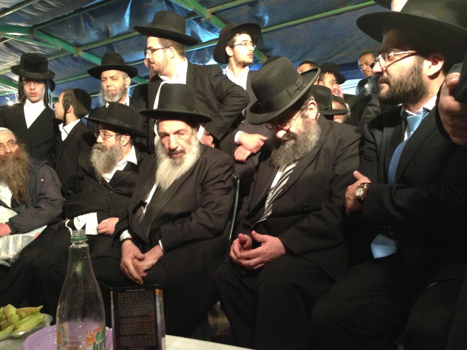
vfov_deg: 42.9
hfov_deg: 55.4
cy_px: 175
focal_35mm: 33
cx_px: 234
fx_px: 445
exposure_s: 1/15
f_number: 2.4
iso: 500
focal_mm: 4.13
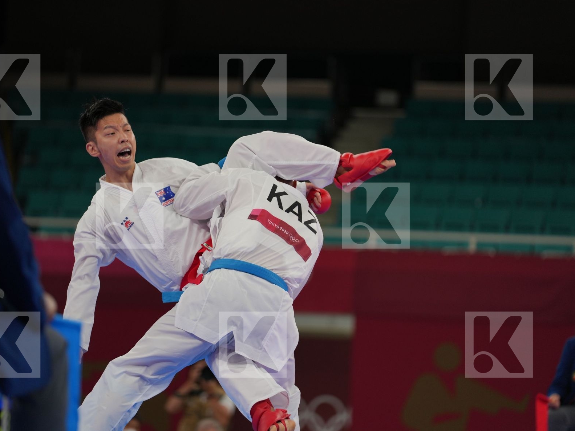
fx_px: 3106
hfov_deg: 10.6
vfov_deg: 7.9
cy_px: 216
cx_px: 253
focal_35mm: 187
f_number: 2.8
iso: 400
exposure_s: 1/1000
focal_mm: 171
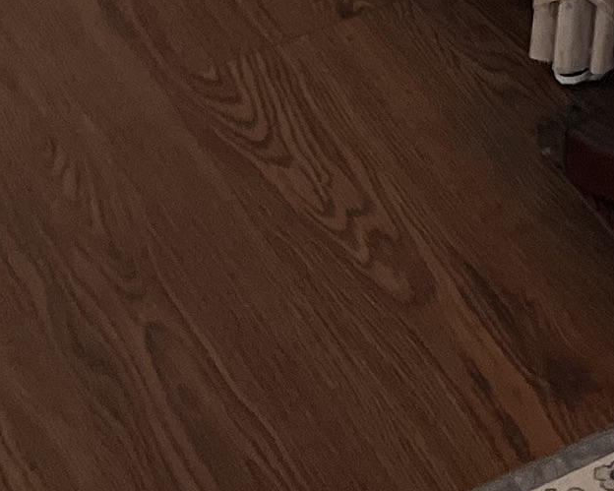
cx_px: 1180
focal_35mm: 164
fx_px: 2980
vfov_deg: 8.1
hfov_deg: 10.8
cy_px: -989
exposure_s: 1/162
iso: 40
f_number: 1.6
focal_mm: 5.1
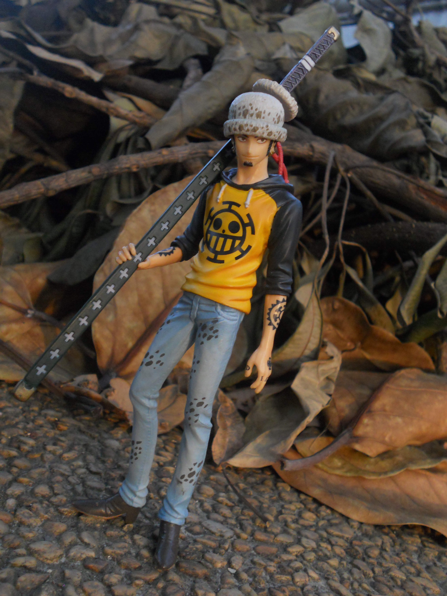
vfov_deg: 49.0
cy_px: 298
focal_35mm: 38
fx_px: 654
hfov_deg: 37.7
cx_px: 224
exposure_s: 1/125
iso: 320
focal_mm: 6.9
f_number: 3.9
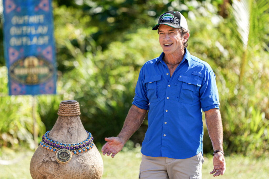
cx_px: 134
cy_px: 90
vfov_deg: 3.9
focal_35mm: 355
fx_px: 2653
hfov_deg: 5.8
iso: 800
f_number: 6.3
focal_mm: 355
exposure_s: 1/800
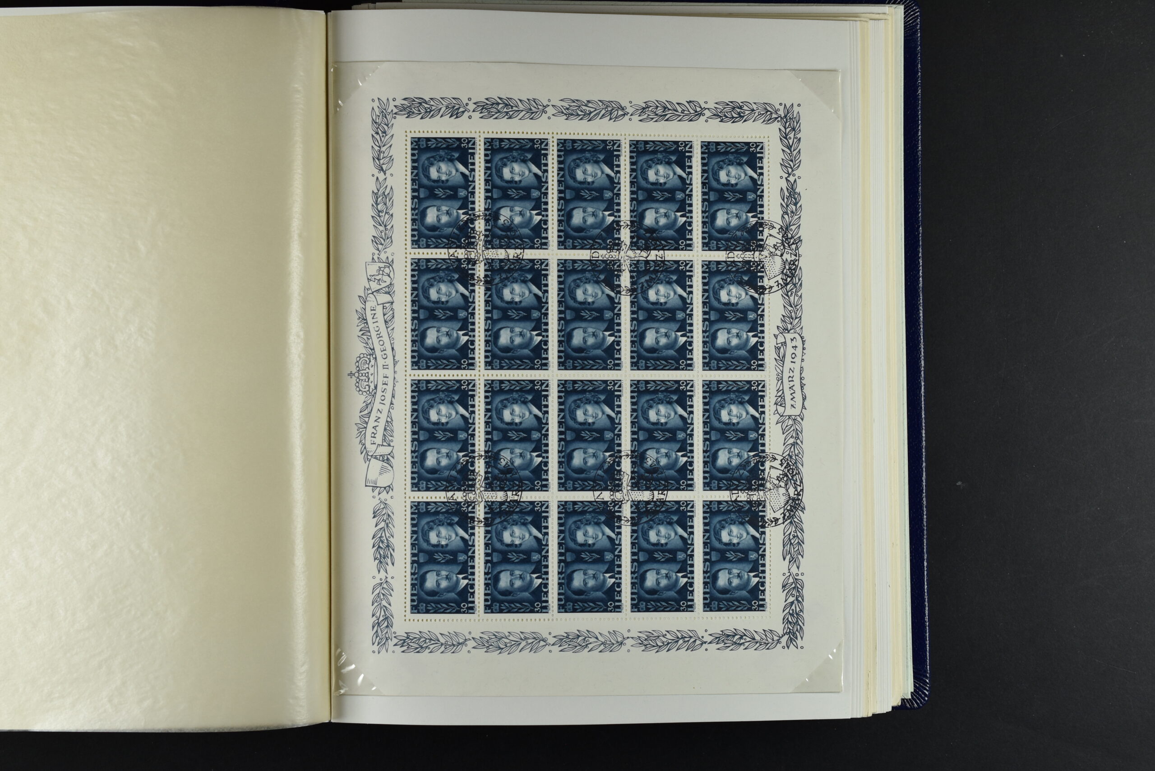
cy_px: 386
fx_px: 1925
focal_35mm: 60
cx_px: 578
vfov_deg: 22.6
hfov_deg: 33.4
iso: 400
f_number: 8
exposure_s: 1/250
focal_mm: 40
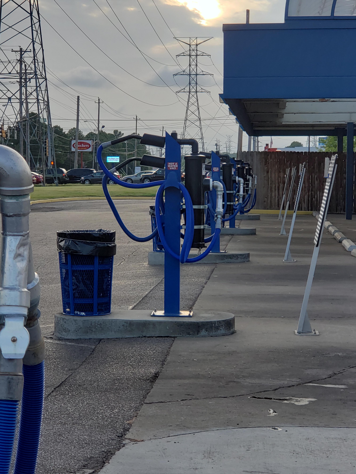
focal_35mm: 52
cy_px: 237
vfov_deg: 36.8
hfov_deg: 28.0
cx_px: 178
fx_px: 713
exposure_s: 1/140
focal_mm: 6
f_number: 2.4
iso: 32
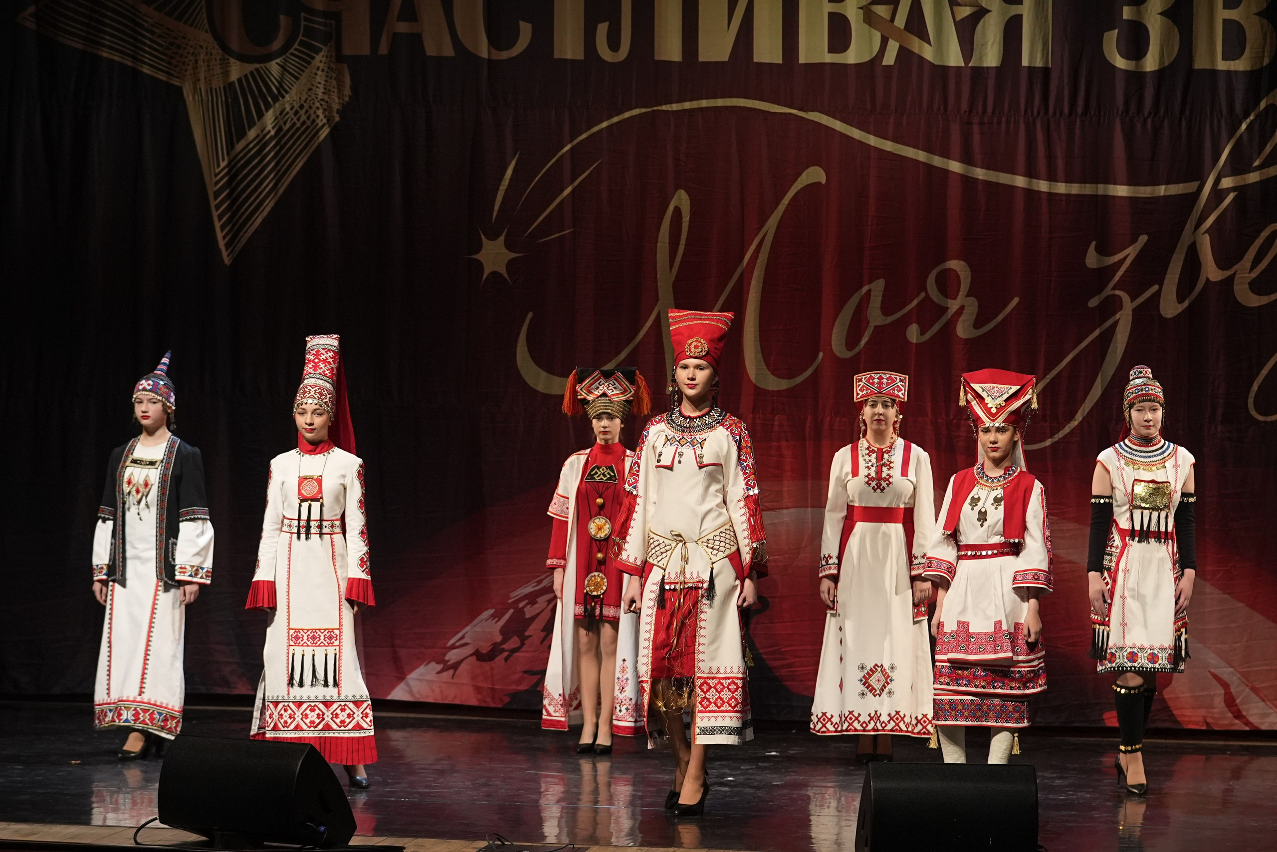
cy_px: 426
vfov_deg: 11.7
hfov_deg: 17.5
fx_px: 4150
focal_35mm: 117
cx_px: 638
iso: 2000
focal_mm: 78
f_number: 2.8
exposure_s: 1/400
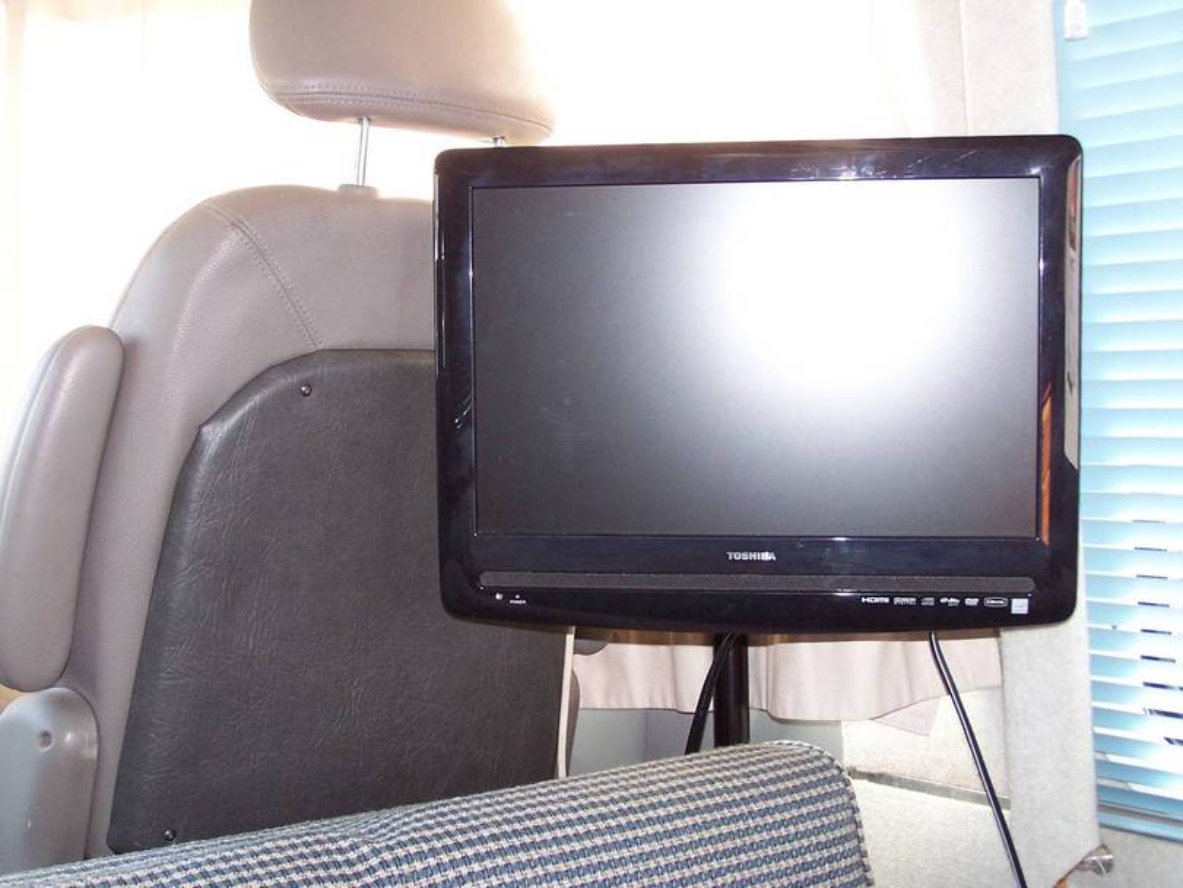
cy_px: 444
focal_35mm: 51
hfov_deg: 37.5
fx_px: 1743
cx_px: 592
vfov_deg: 28.6
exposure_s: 1/60
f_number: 3.2
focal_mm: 8.5
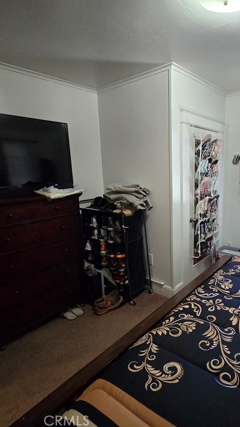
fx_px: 215
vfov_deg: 89.6
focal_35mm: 19
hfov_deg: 56.5
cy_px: 214
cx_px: 168
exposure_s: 1/60
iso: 640
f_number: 2.2
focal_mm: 2.2
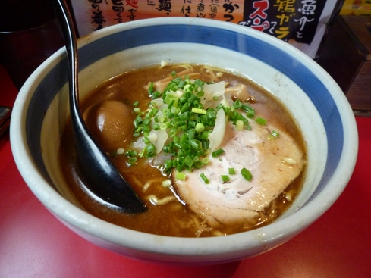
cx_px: 186
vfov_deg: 54.9
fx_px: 268
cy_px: 139
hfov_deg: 69.4
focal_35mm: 25
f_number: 2.8
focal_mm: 4.4
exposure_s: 1/30
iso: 250
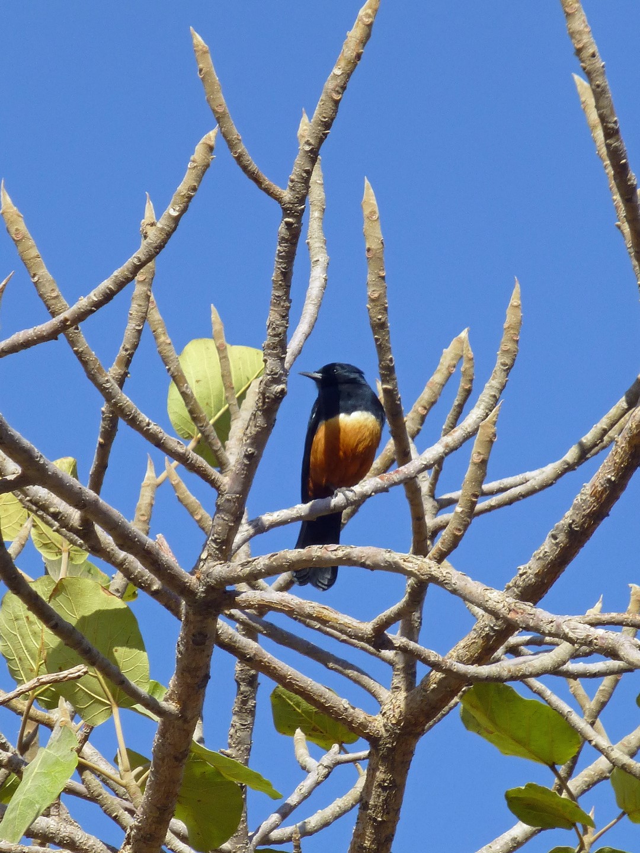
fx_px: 7691
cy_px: 426
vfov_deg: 6.4
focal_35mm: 312
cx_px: 320
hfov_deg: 4.8
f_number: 5.9
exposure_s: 1/320
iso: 100
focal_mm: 55.7
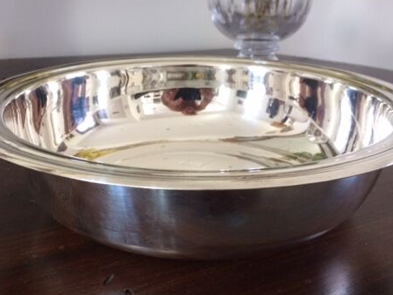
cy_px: 175
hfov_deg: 45.8
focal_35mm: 41
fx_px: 466
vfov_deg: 35.0
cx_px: 189
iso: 200
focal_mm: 4.15
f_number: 2.2
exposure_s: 1/33
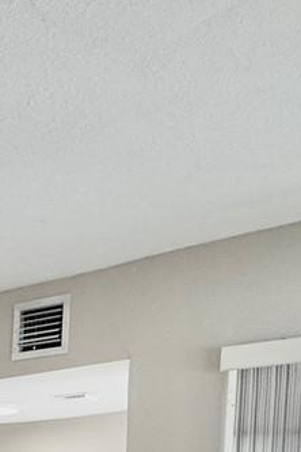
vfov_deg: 23.9
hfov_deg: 18.3
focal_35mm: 70
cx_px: -76
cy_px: 643
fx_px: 878
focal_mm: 2.22
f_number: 2.2
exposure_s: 1/120
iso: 80
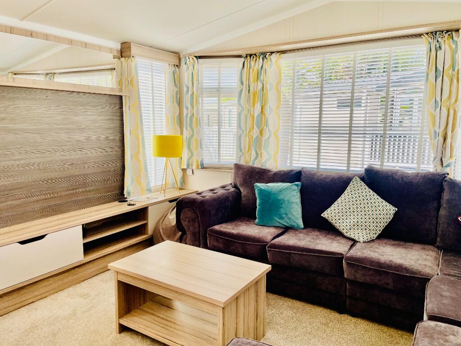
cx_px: 230
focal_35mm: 26
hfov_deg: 67.3
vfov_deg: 53.1
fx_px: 346
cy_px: 173
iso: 32
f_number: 1.6
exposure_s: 1/600
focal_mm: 4.2
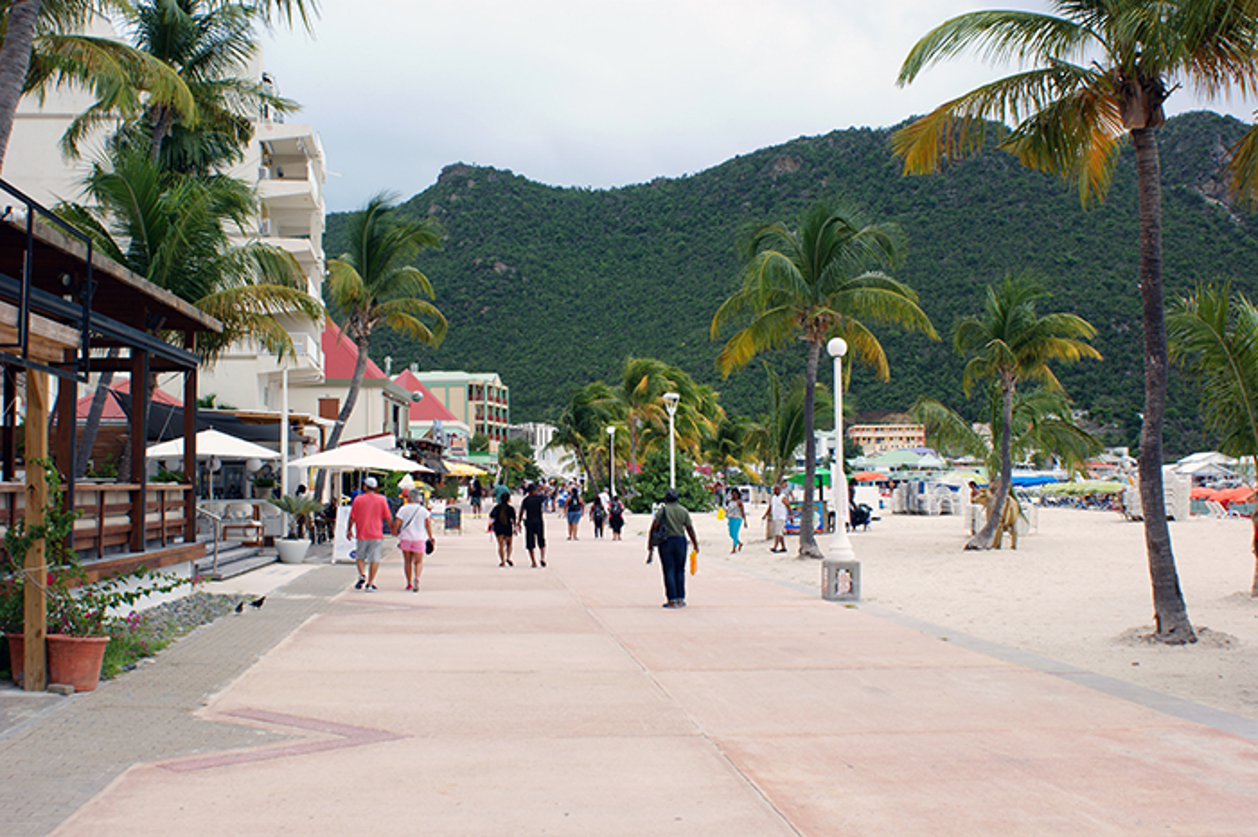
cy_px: 418
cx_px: 629
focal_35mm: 42
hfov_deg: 46.4
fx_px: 1467
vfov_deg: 31.9
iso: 100
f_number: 11
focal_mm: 28
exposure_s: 1/80
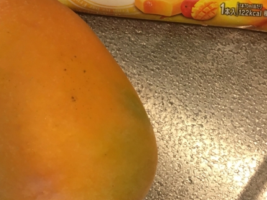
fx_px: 533
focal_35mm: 69
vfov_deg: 21.2
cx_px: 102
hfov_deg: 28.1
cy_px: 57
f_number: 2.2
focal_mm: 4.15
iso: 50
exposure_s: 1/30
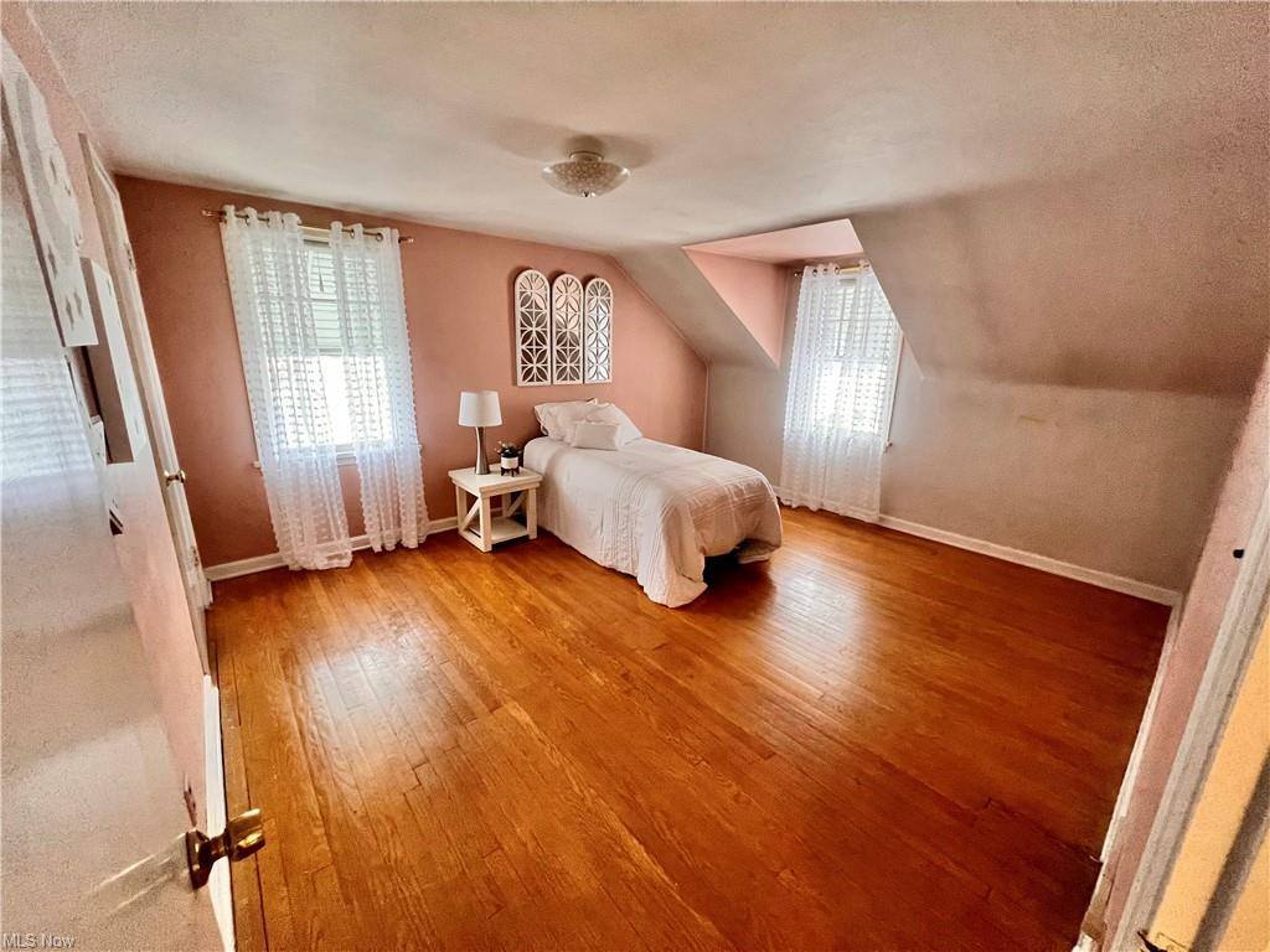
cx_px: 635
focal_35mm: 13
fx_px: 477
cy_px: 476
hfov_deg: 106.2
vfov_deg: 89.9
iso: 500
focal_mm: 1.57
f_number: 1.8
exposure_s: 1/60
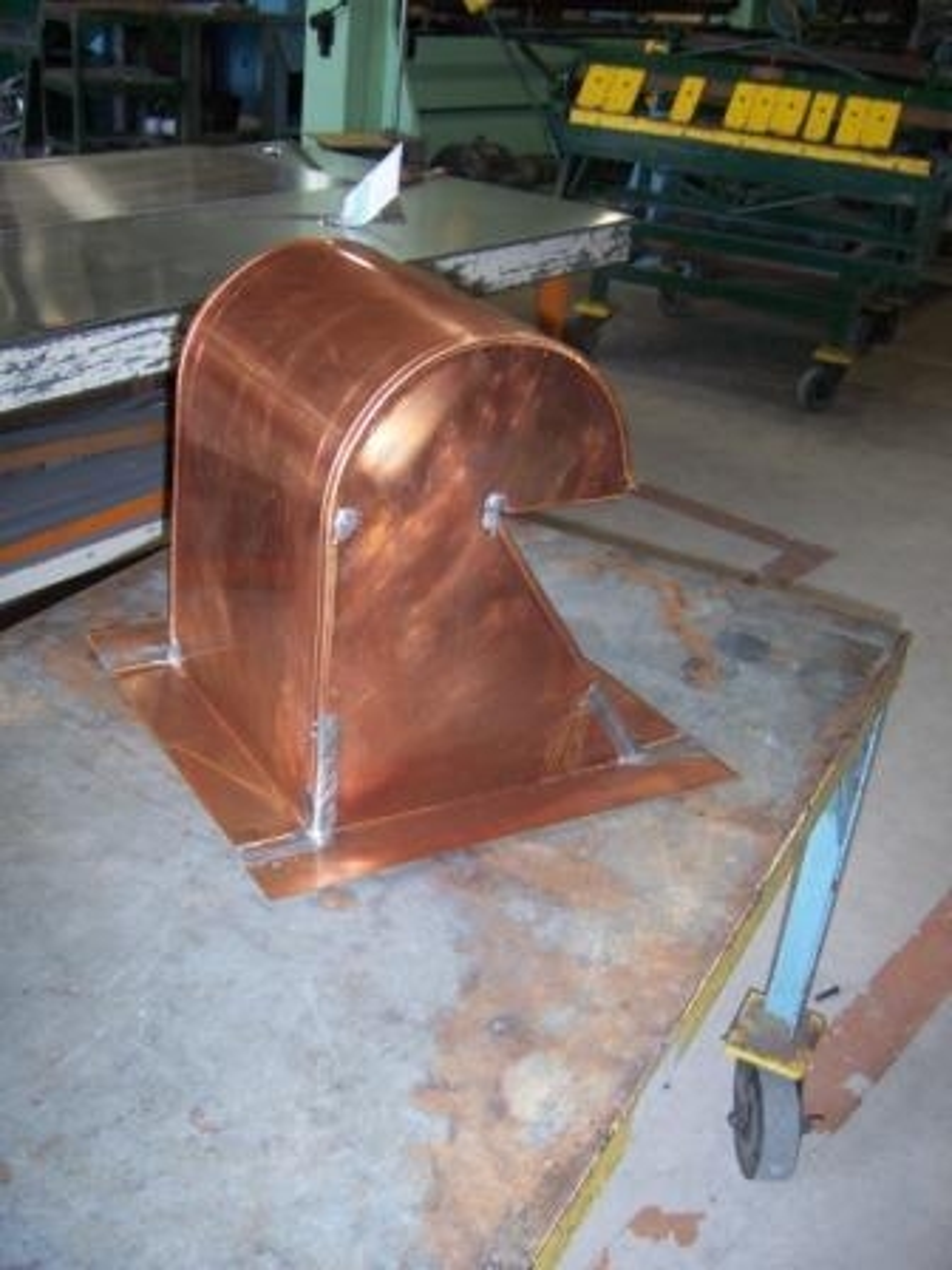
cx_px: 476
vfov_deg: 51.4
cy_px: 635
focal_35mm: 36
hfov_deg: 39.7
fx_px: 1320
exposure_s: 1/60
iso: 125
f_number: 2.8
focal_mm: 6.2
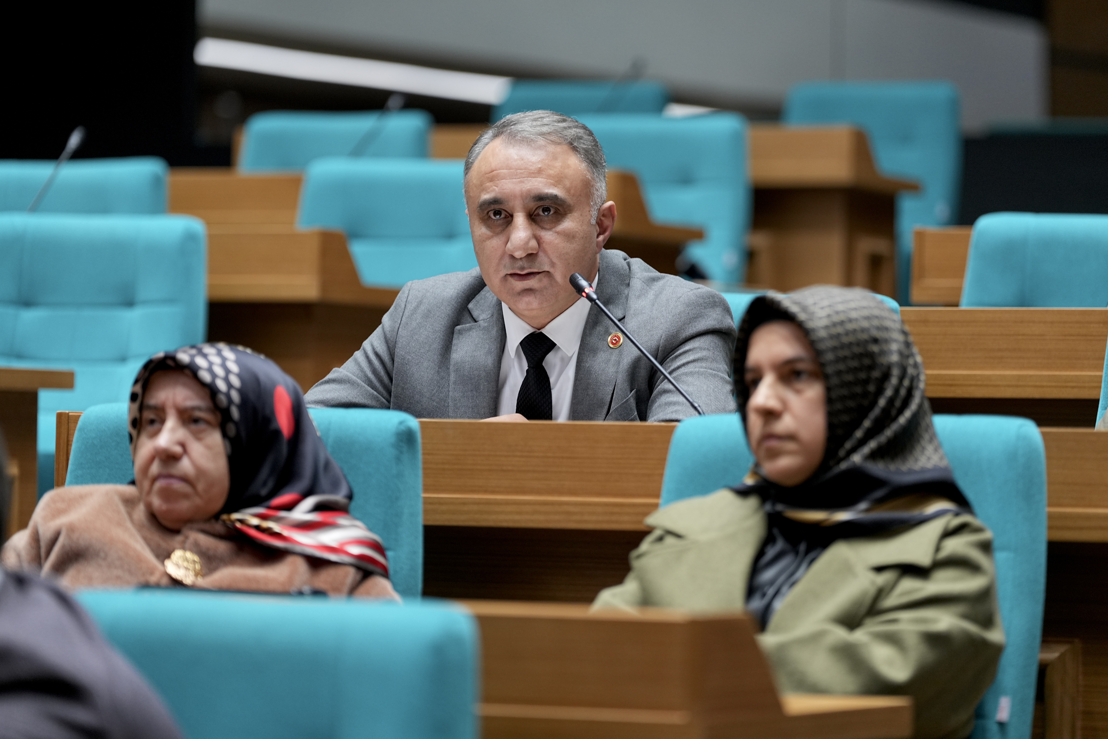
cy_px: 370
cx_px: 554
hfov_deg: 13.2
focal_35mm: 156
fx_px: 4801
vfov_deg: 8.8
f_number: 2.8
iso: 640
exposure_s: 1/160
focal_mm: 156
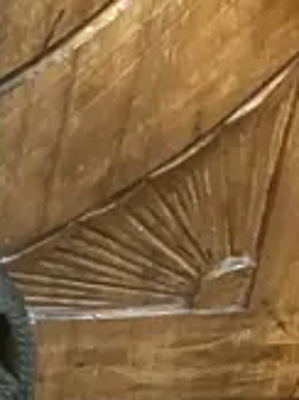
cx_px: -583
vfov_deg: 11.2
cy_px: 157
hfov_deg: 7.5
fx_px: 2030
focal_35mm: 176
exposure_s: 1/25
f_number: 1.8
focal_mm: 3.99
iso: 500
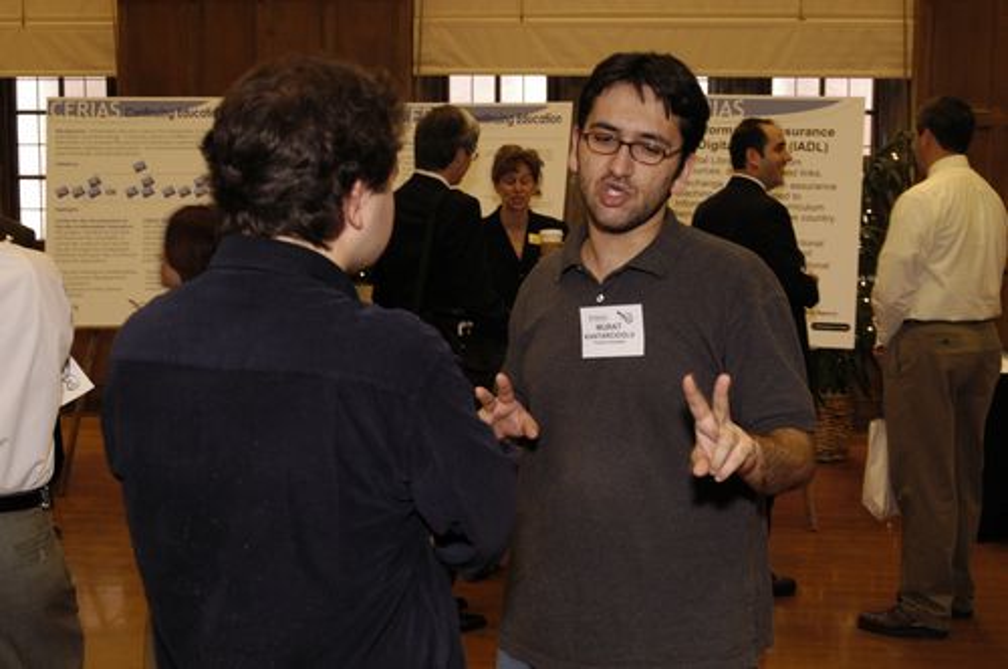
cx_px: 504
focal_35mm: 52
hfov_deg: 37.9
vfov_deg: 25.7
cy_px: 334
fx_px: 1468
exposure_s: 1/50
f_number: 5.6
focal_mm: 35
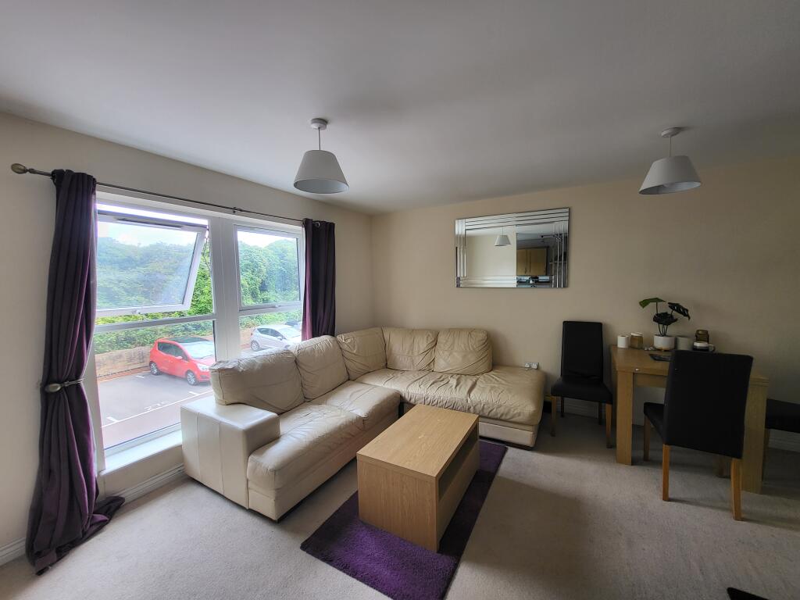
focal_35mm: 13
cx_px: 400
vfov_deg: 89.9
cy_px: 300
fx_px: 300
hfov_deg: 106.2
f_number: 2.2
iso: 40
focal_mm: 1.74
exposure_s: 1/50
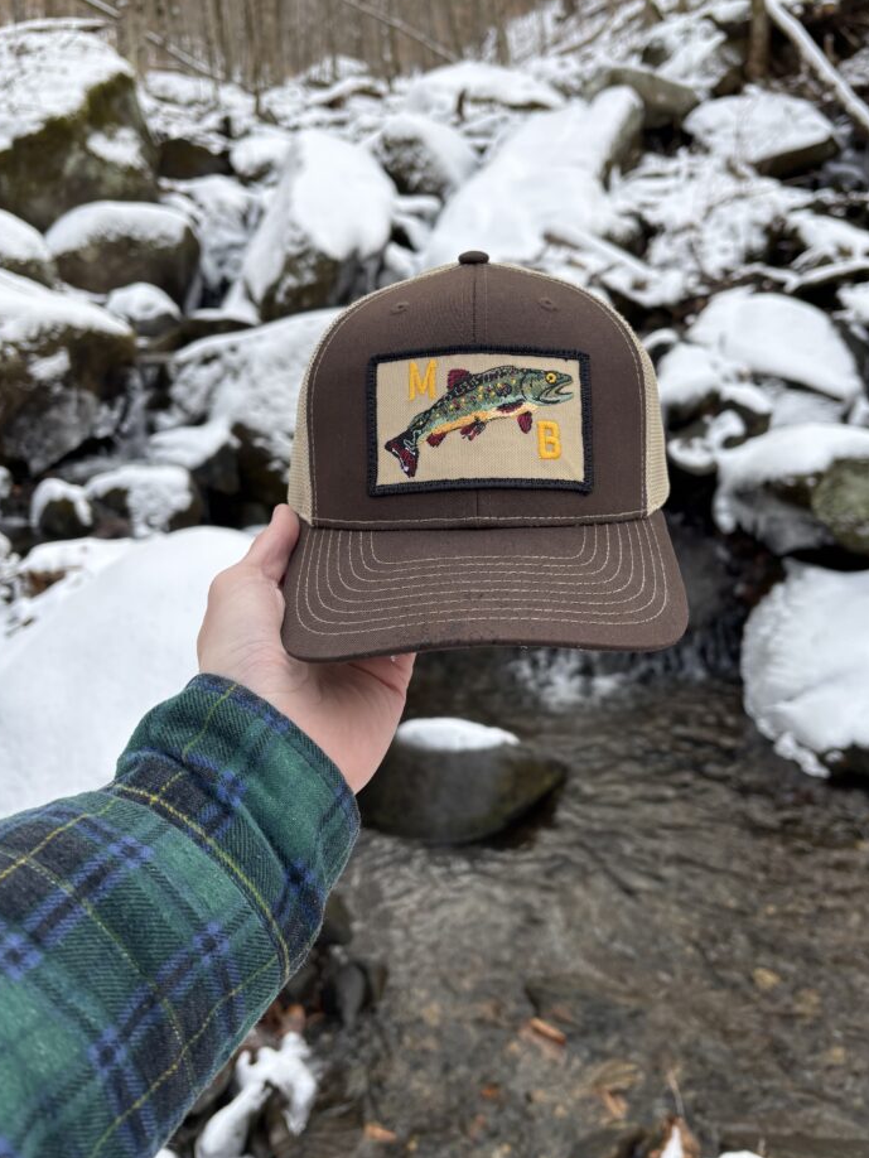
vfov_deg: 61.5
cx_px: 470
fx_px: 970
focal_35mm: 29
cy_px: 525
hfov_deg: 48.2
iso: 50
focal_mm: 5.96
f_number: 1.6
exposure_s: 1/421
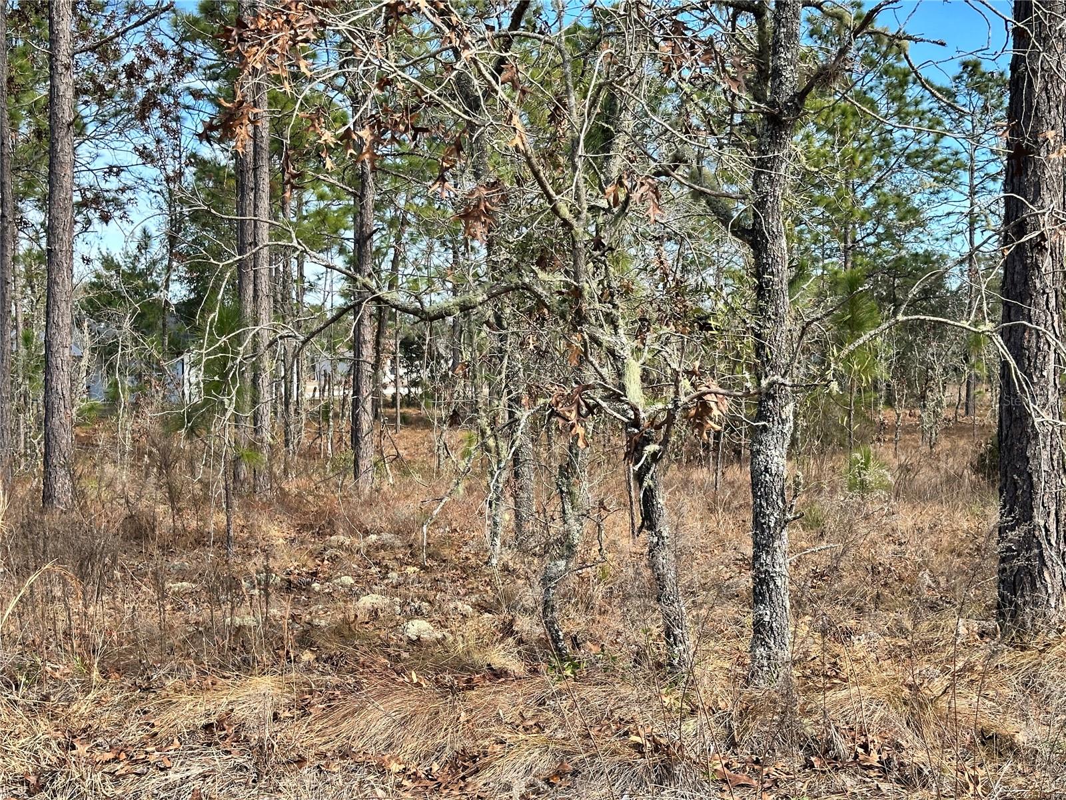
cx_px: 533
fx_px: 1478
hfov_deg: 39.7
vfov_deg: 30.3
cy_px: 400
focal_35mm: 48
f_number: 1.78
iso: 64
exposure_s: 1/1199
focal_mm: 6.86
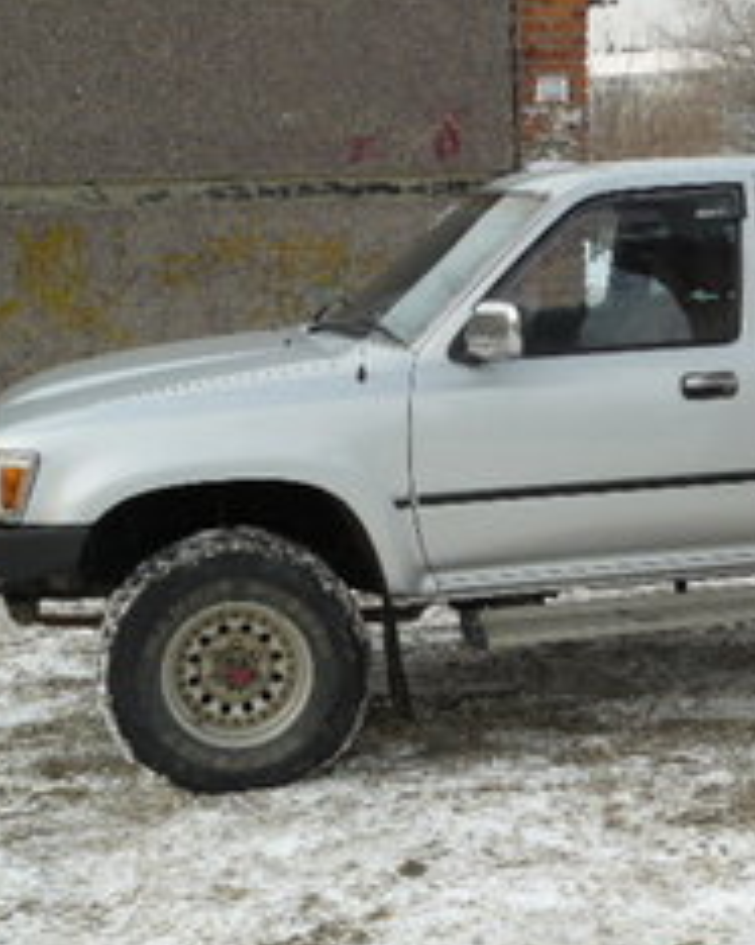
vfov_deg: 31.5
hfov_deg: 24.6
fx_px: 1677
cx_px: 686
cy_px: 460
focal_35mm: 60
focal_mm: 6
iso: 100
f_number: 4
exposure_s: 1/160
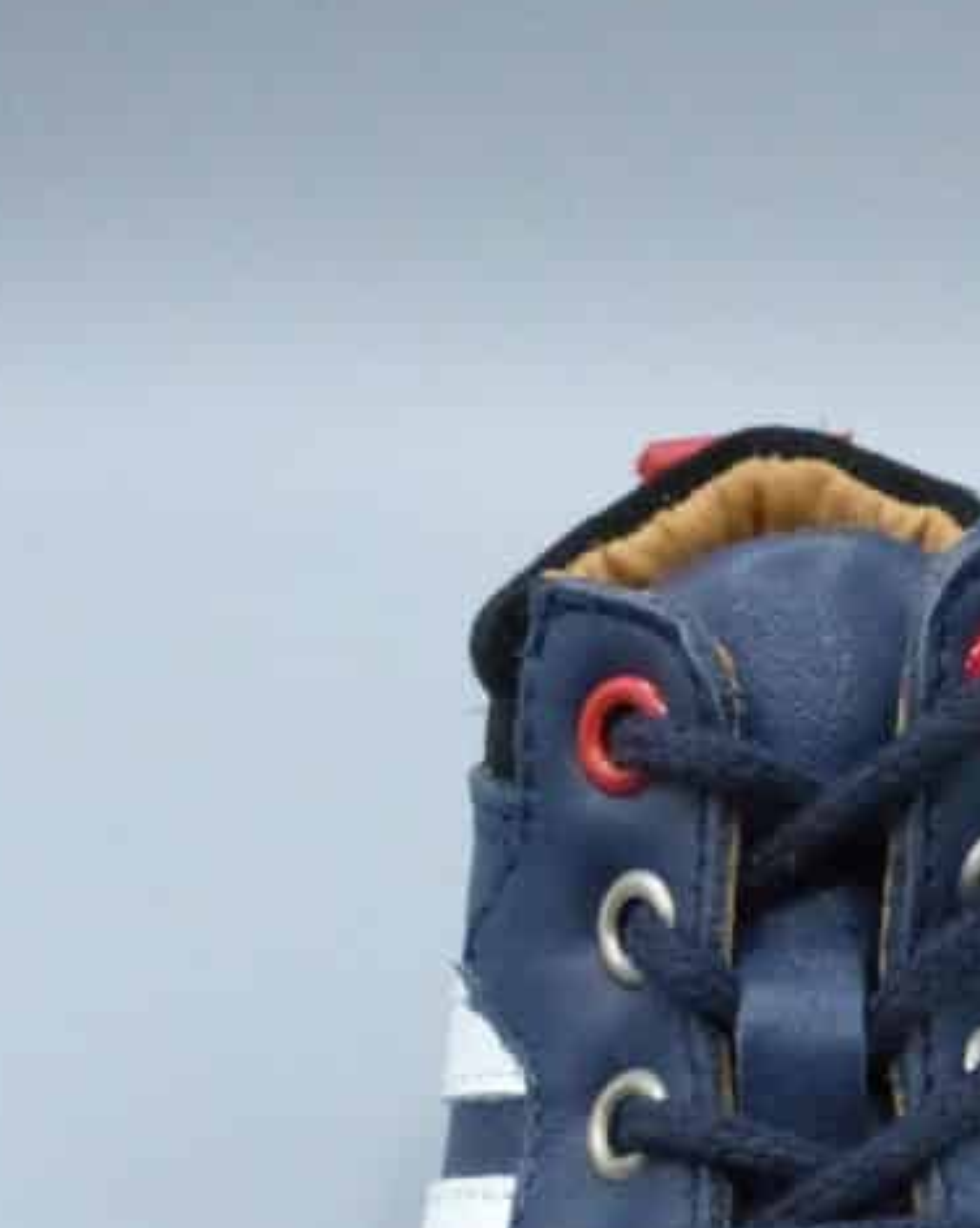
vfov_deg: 30.6
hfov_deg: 26.7
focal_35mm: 56
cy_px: 1293
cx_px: 766
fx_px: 2033
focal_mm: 4.5
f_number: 4.5
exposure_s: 1/1600
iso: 1600
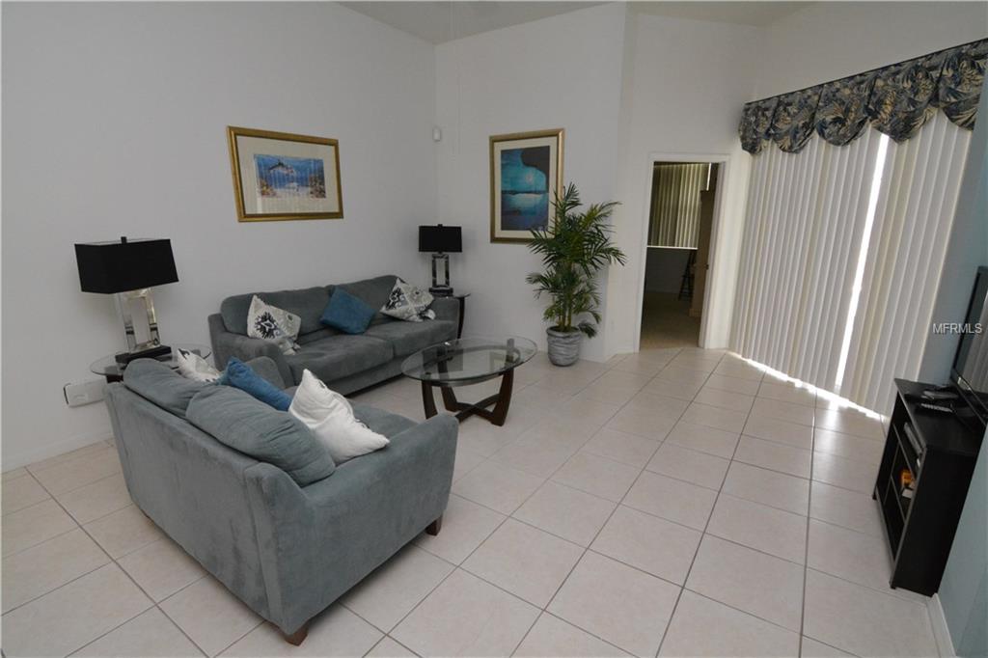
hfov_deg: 95.0
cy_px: 329
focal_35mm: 16
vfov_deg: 72.0
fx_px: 453
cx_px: 494
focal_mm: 11
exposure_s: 1/60
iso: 3200
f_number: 10
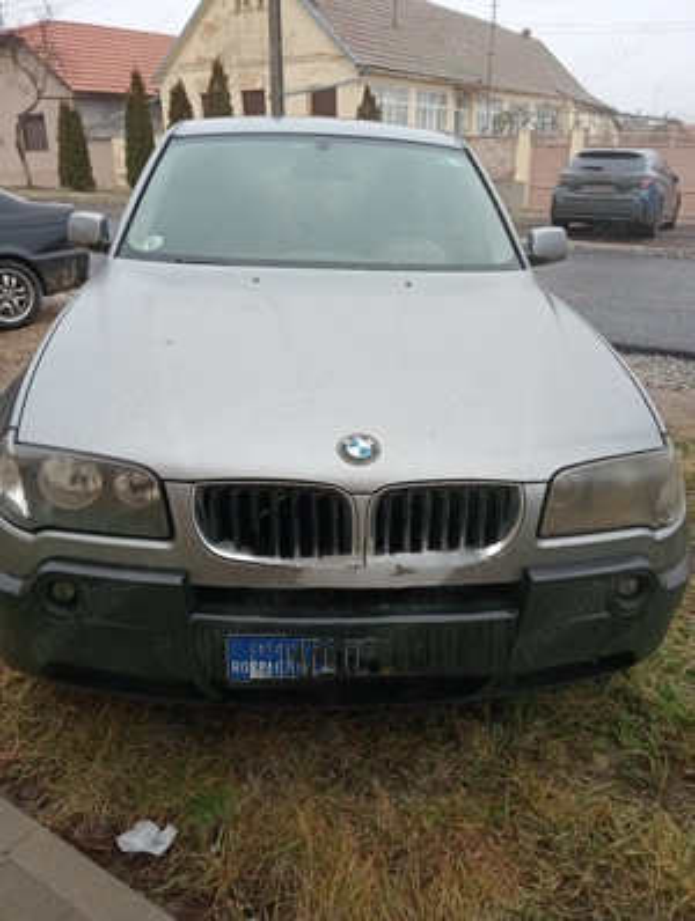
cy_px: 460
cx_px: 348
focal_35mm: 28
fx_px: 747
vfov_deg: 63.4
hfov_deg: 49.9
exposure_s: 1/100
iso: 106
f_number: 1.8
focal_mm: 3.98
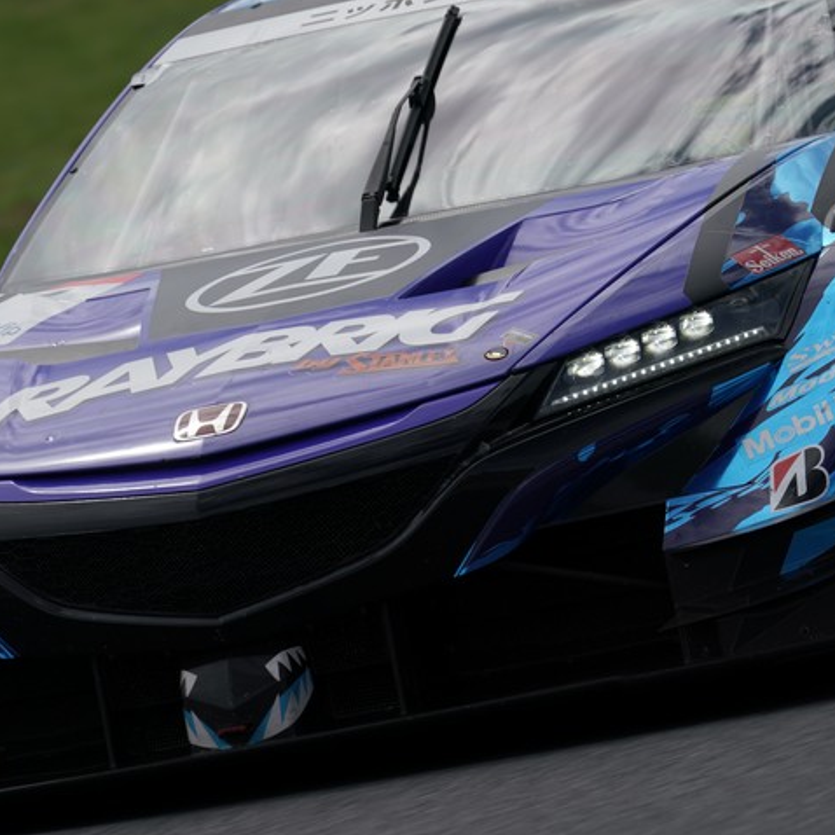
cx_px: 372
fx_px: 29365
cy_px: 418
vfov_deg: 1.6
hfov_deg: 1.6
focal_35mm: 1076
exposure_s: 1/500
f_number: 11
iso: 200
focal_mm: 840
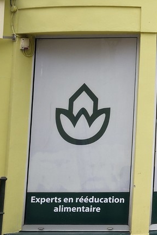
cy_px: -43
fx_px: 1066
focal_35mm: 163
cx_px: 389
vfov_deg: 12.3
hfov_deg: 7.8
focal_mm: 44
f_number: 7.1
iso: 400
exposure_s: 1/500
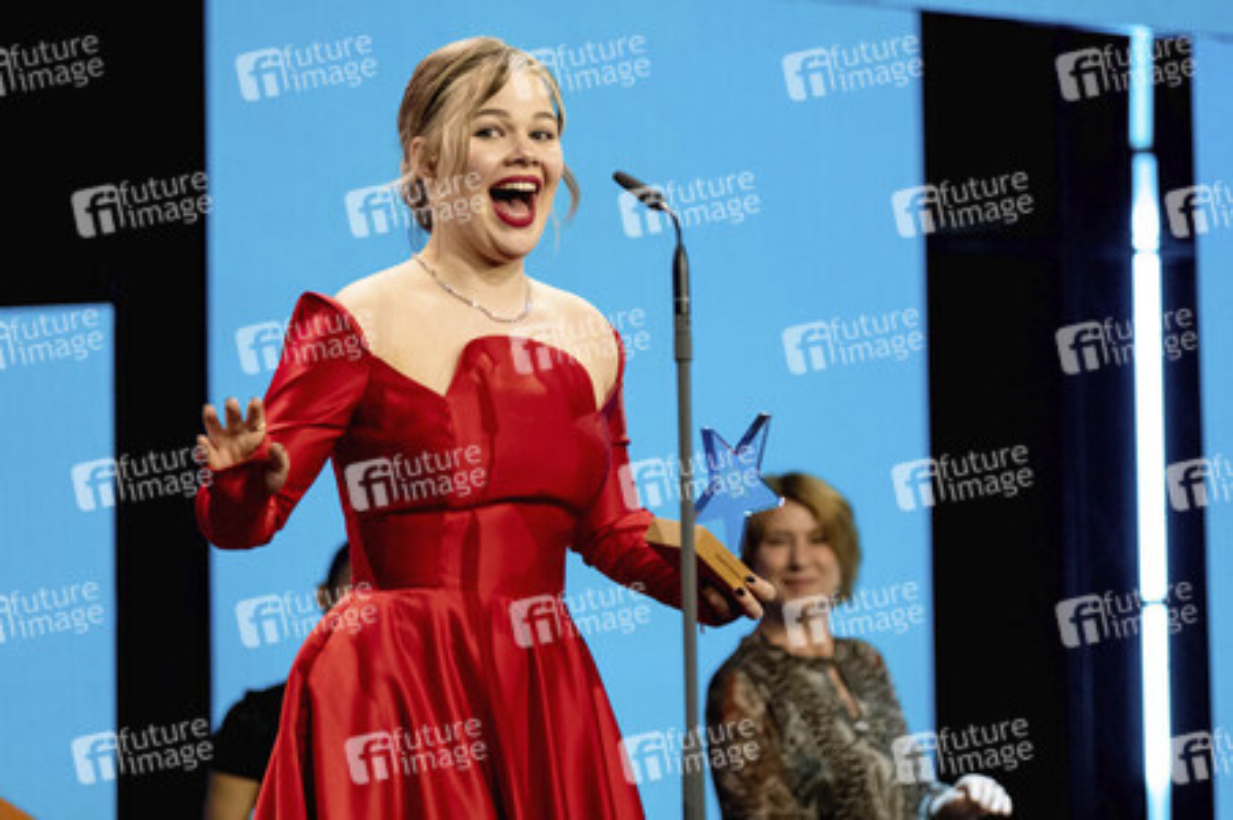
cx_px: 616
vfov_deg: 7.7
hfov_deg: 11.5
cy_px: 410
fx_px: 6126
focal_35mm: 179
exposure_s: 1/300
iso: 2500
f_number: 2.8
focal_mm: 119.2
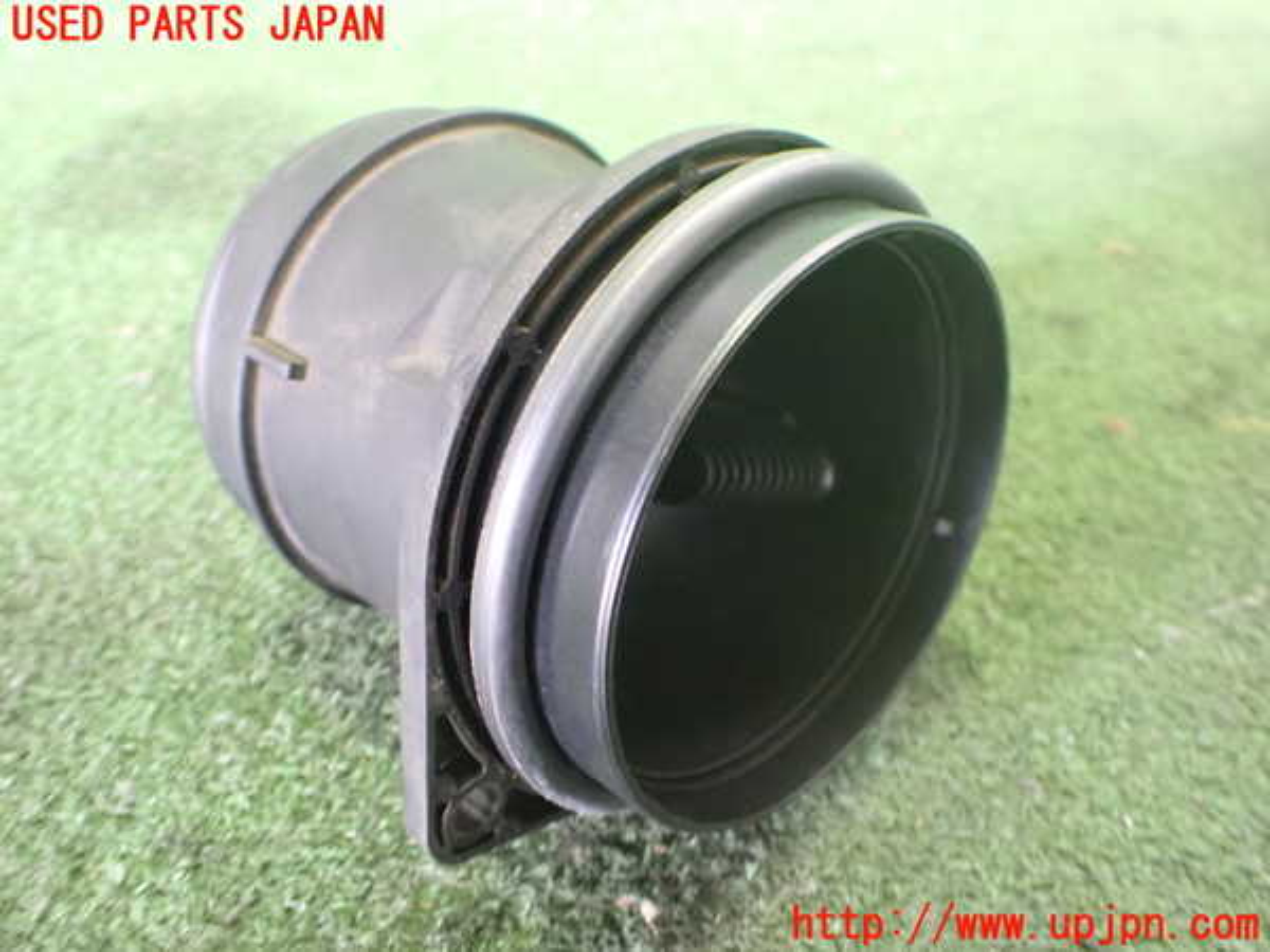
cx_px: 635
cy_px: 476
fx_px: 1101
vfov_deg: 46.8
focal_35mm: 30
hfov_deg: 60.0
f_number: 2.3
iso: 1250
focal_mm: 5.4
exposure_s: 1/30
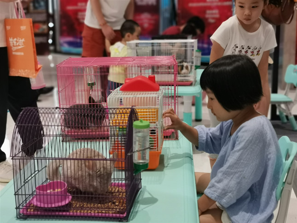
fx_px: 463
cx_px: 148
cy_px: 112
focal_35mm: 54
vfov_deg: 27.0
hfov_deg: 35.6
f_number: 4
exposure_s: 1/100
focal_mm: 5.58
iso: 160
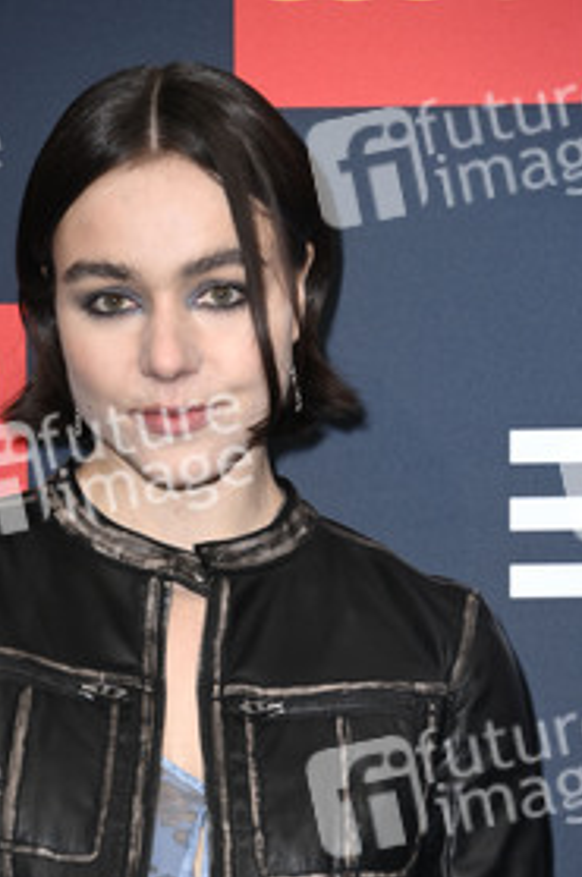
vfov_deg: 9.9
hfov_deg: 6.6
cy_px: 626
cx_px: 182
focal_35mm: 208
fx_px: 5062
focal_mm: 145
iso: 320
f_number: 5.6
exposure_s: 1/250
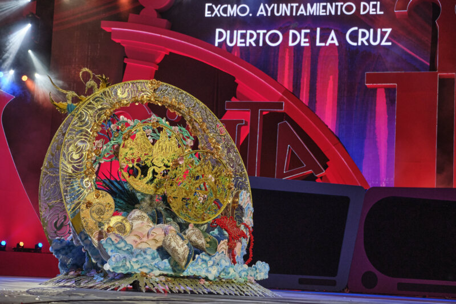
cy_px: 152
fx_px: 950
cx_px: 228
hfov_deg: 27.0
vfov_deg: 18.2
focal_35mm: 75
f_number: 2.8
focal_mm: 50
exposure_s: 1/320
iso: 1250
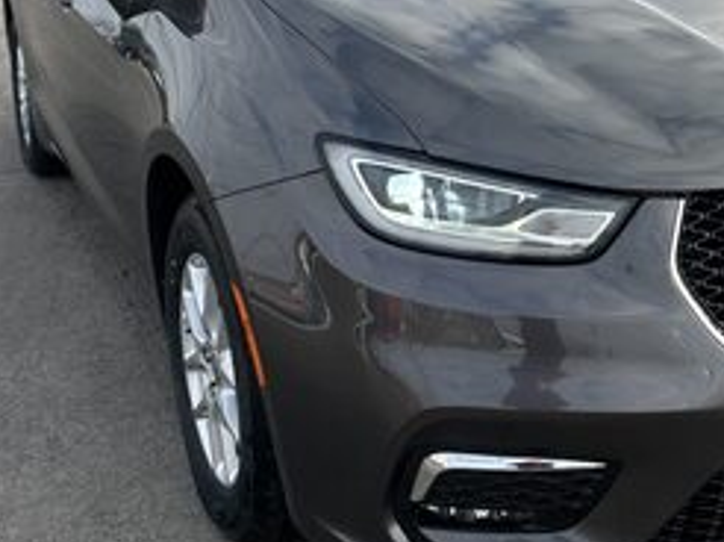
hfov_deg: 26.2
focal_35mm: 74
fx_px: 1546
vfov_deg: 19.8
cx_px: 489
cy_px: 158
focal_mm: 5.7
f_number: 1.5
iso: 50
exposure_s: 1/991
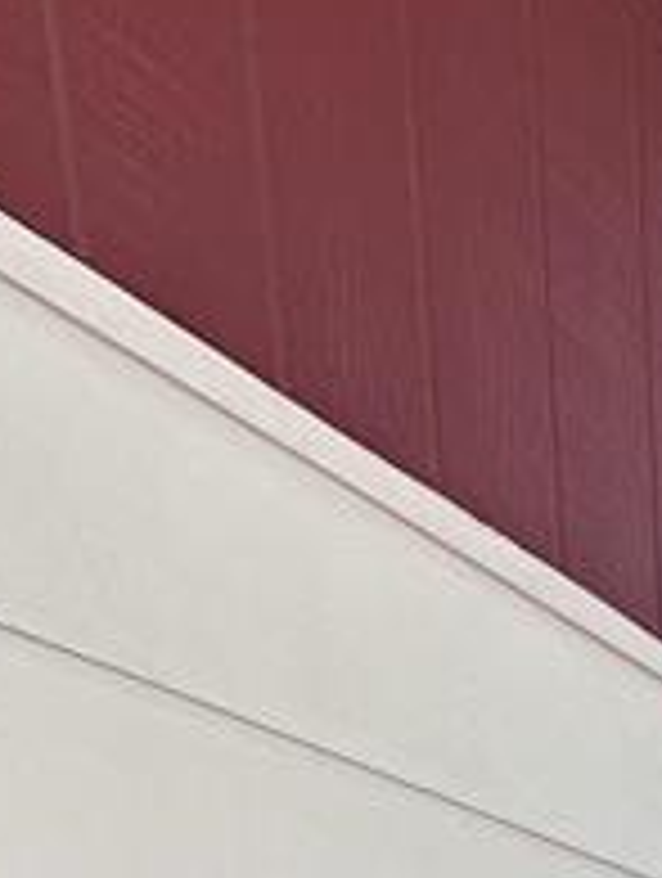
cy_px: 1531
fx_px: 1398
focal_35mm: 55
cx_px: 1162
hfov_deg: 20.1
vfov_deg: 22.6
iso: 40
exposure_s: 1/194
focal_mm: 2.22
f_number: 2.2
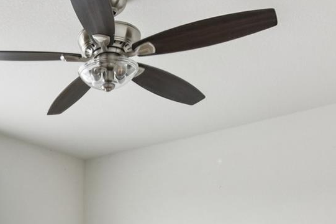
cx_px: 39
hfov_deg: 35.5
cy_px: 291
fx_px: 495
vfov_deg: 22.8
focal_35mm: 53
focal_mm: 14
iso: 400
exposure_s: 1/80
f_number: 8
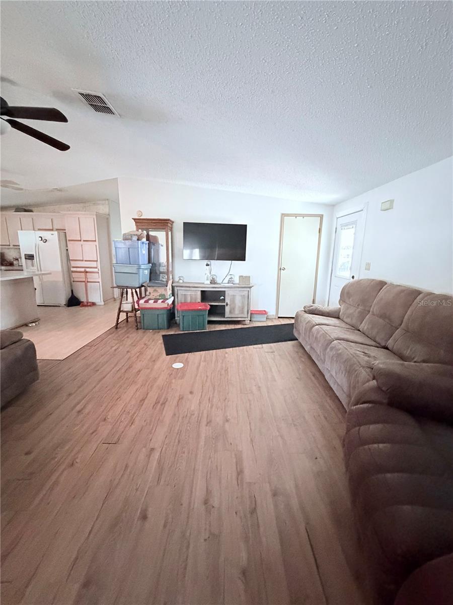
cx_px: 226
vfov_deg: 102.1
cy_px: 302
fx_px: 244
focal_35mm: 14
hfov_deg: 85.7
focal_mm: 2.22
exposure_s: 1/60
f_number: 2.2
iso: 1250
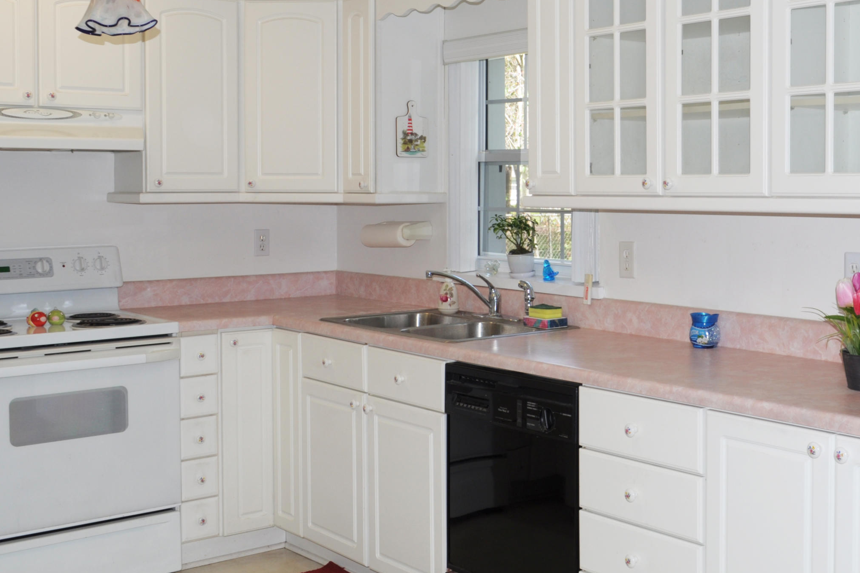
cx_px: 594
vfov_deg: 27.4
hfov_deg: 39.7
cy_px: 218
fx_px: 1170
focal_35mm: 49
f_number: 11
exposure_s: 1/40
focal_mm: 22
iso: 200
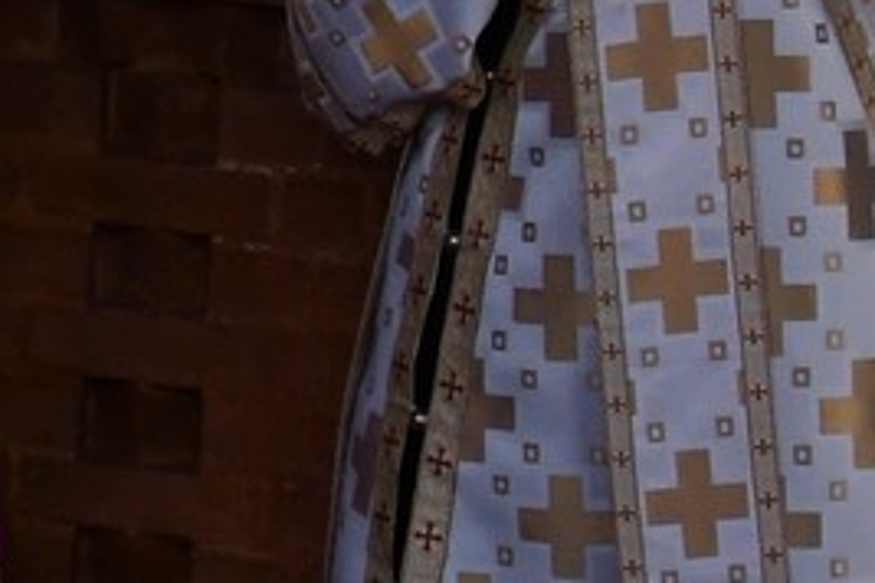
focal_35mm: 135
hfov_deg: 13.9
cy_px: 7
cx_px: -564
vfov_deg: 10.1
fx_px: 3281
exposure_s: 1/500
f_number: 5.6
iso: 1250
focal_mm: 20
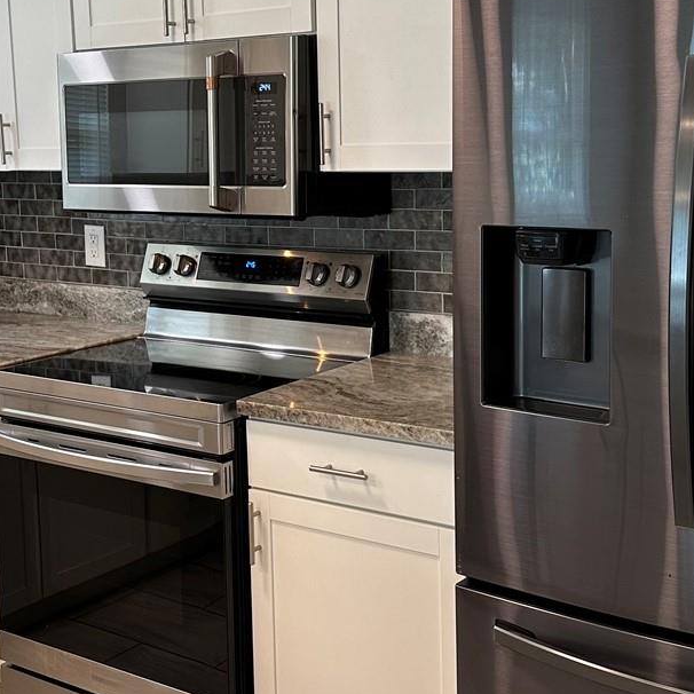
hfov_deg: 30.4
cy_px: 305
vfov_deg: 30.5
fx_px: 1270
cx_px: 253
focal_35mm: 56
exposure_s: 1/120
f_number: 1.78
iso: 125
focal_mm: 6.86
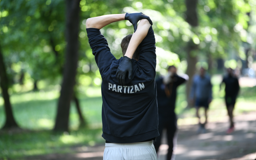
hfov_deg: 11.7
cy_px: 83
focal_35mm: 179
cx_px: 128
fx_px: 1249
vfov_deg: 7.3
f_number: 2.8
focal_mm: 175
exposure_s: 1/250
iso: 500
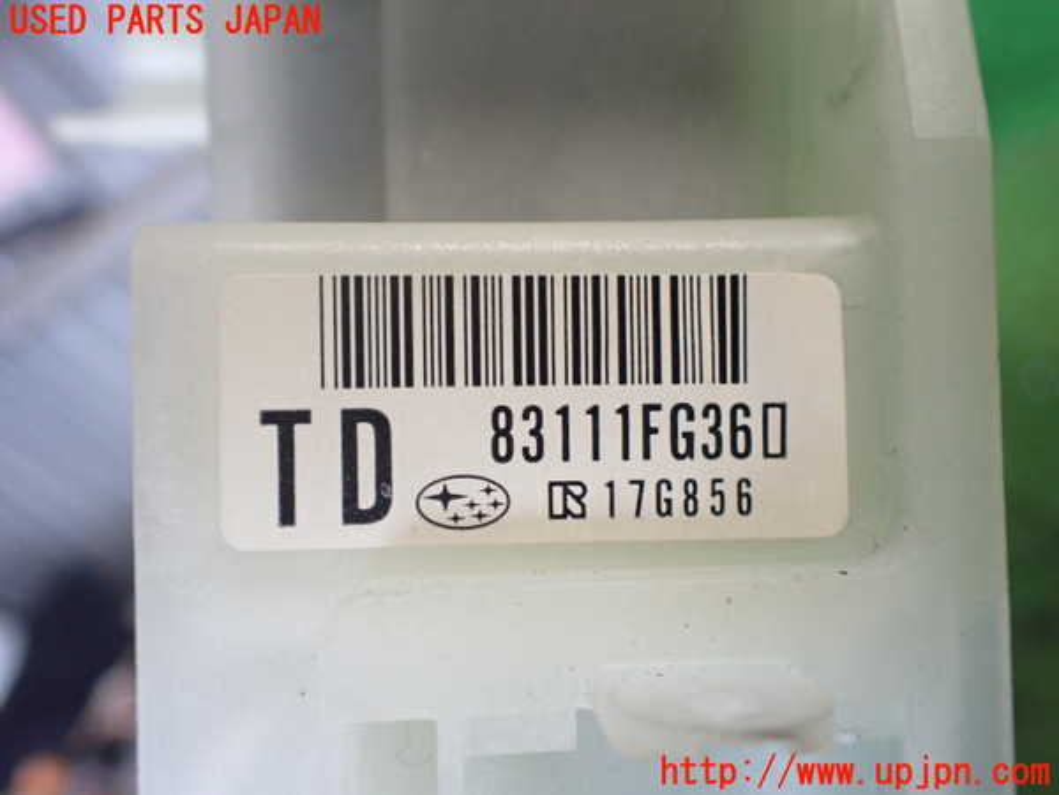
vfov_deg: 46.8
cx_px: 530
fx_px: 918
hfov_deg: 60.0
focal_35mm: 30
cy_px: 398
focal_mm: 5.4
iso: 640
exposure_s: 1/125
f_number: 2.3
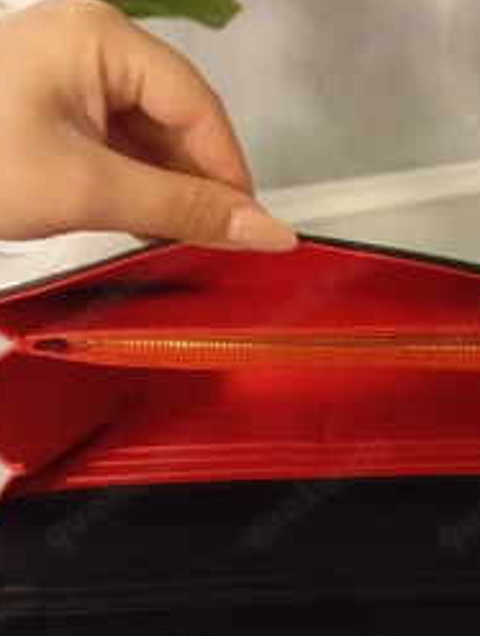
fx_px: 829
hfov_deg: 31.6
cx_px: 370
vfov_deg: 42.0
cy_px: 318
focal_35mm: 45
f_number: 1.8
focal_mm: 4.22
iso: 2591
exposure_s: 1/25
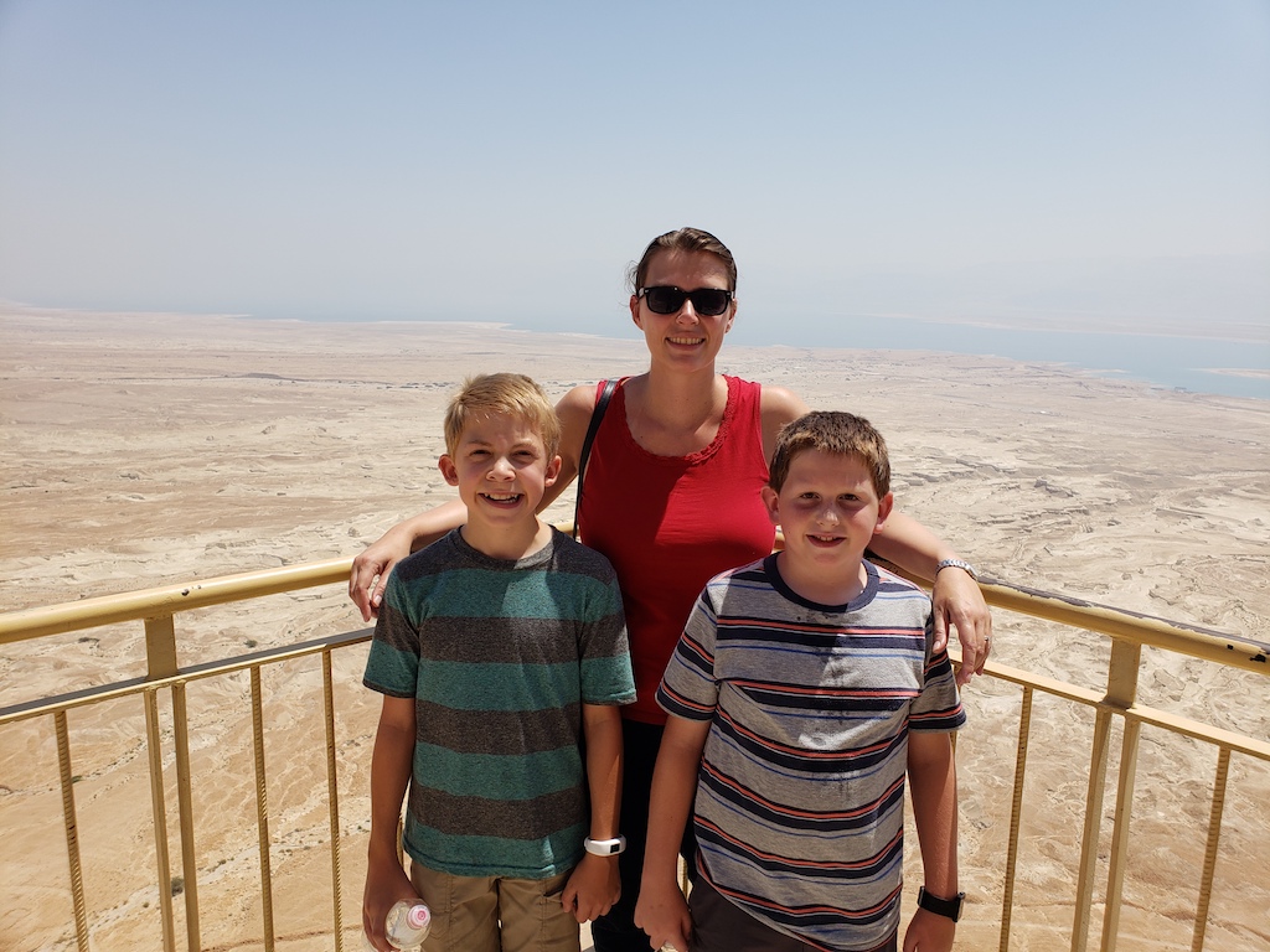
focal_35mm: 26
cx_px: 635
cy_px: 476
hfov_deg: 67.3
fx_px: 954
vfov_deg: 53.1
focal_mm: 4.3
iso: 50
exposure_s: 1/1849
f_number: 2.4
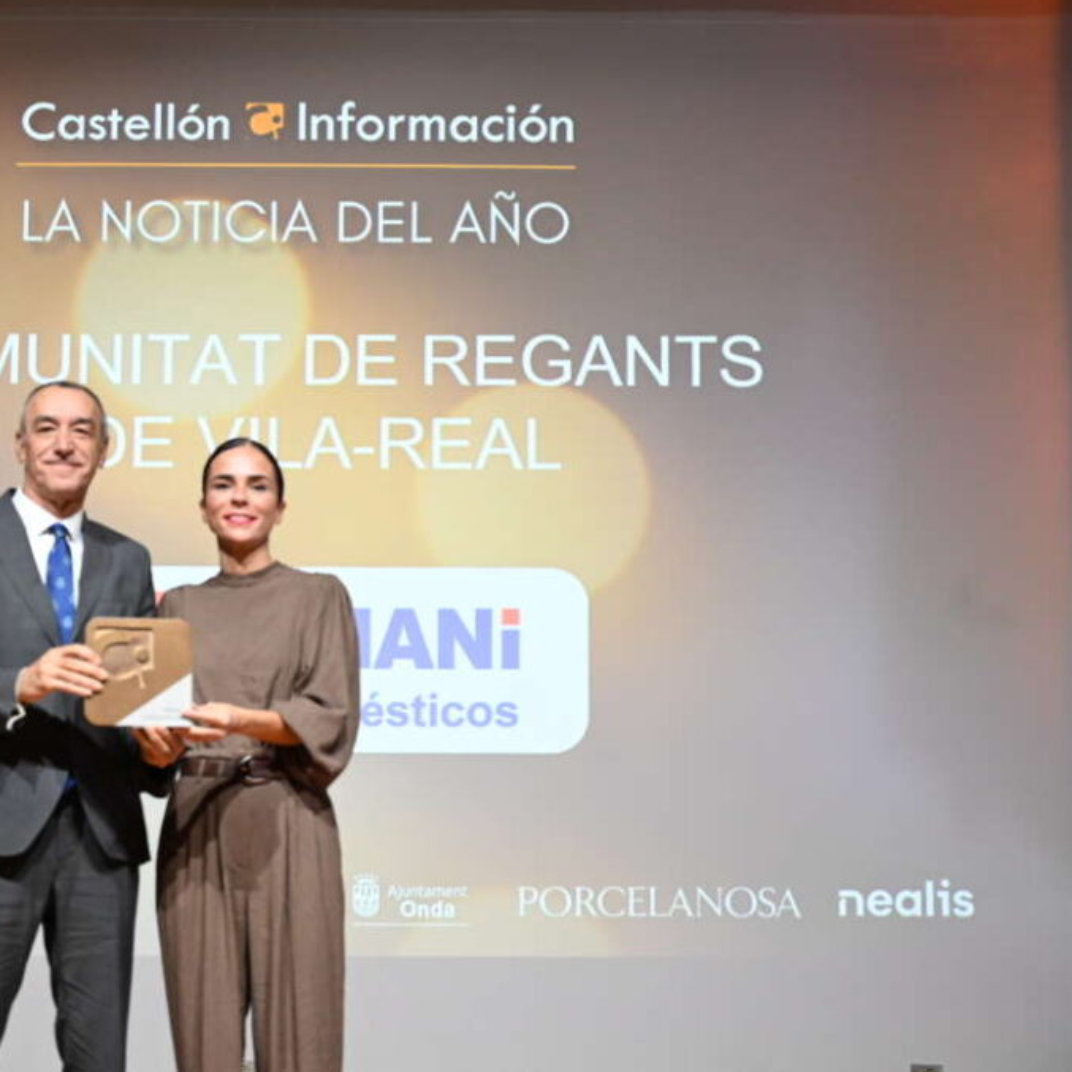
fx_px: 2523
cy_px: 533
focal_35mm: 72
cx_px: 342
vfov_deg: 24.0
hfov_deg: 23.9
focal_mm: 56
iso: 3200
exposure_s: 1/250
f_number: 4
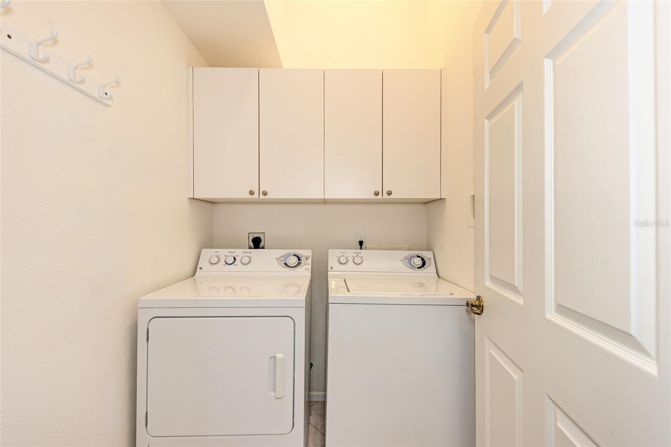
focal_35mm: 15
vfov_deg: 77.3
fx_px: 280
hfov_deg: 100.4
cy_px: 224
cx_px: 336
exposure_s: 1/50
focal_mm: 15
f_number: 5.6
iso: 200
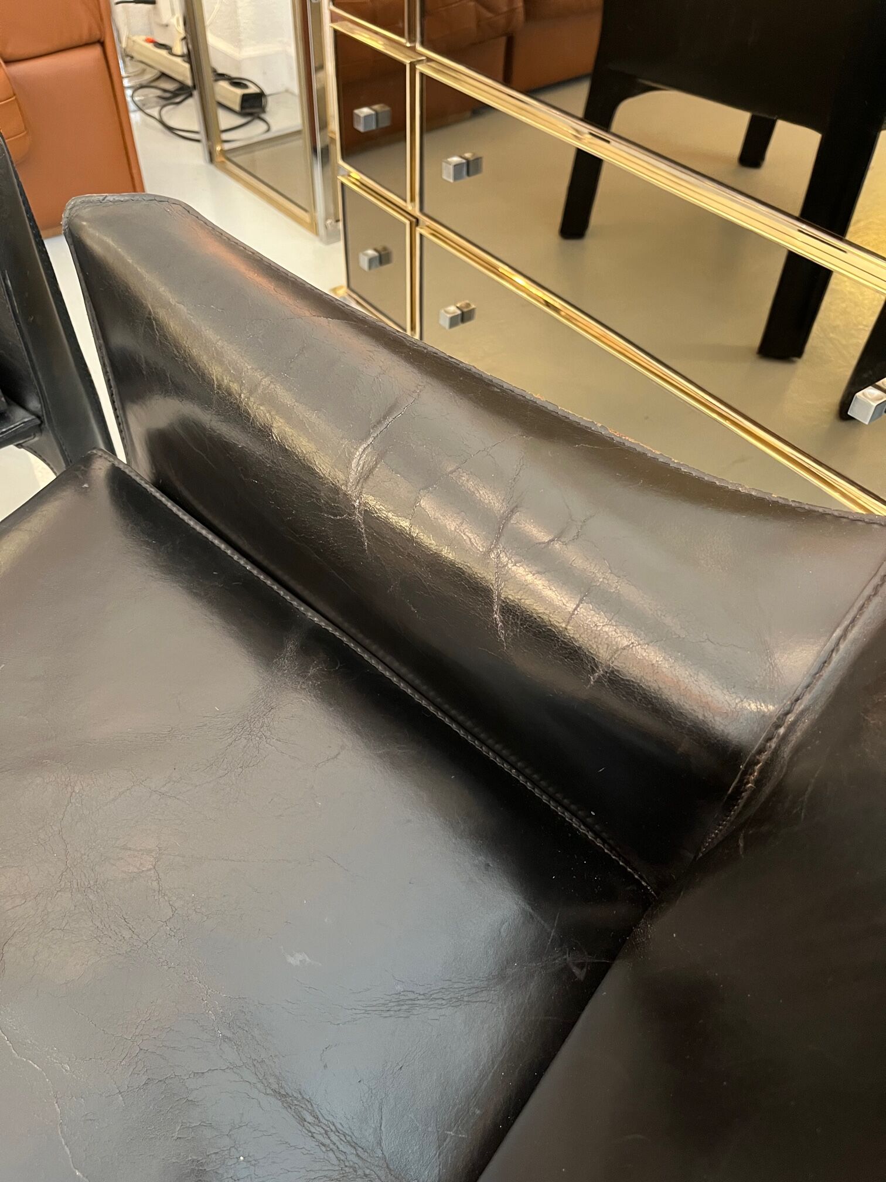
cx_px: 443
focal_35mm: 26
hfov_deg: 53.1
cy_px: 591
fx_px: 887
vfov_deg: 67.3
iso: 320
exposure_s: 1/50
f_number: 1.6
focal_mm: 5.1
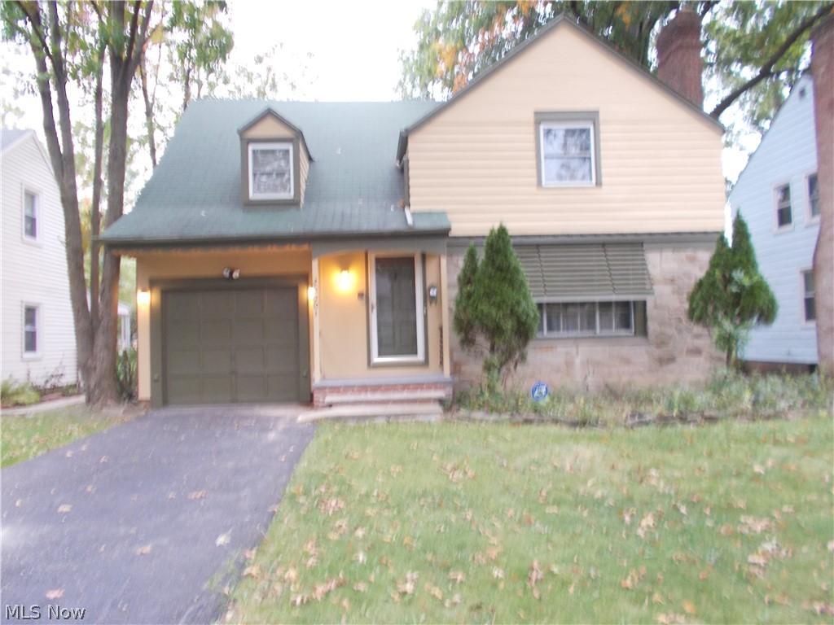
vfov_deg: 53.1
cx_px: 417
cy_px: 312
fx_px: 626
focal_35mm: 26
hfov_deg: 67.3
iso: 200
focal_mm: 4.6
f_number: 3.2
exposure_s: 1/15
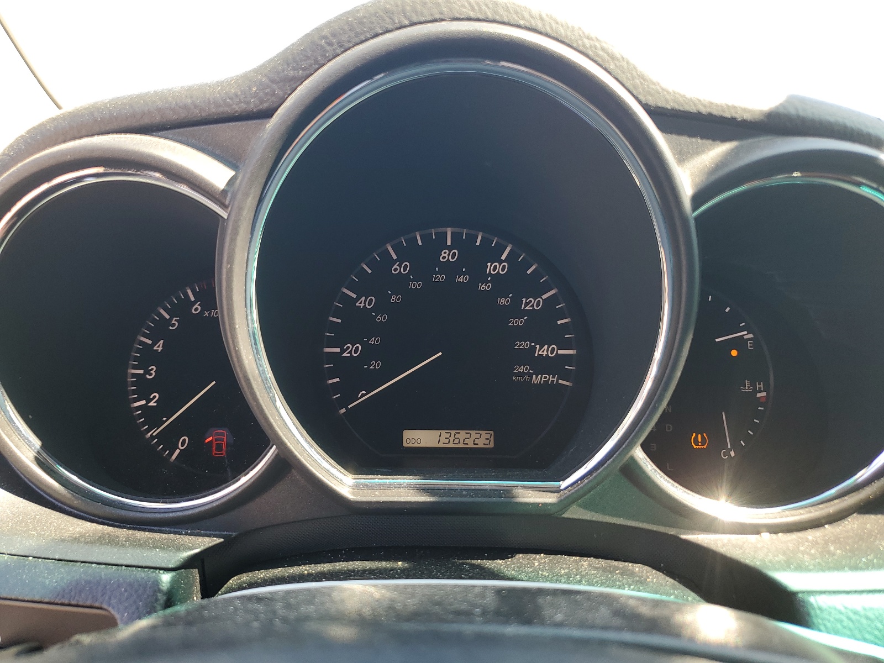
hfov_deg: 67.3
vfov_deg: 53.1
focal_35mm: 26
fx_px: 664
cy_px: 332
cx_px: 442
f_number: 1.5
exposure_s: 1/123
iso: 50
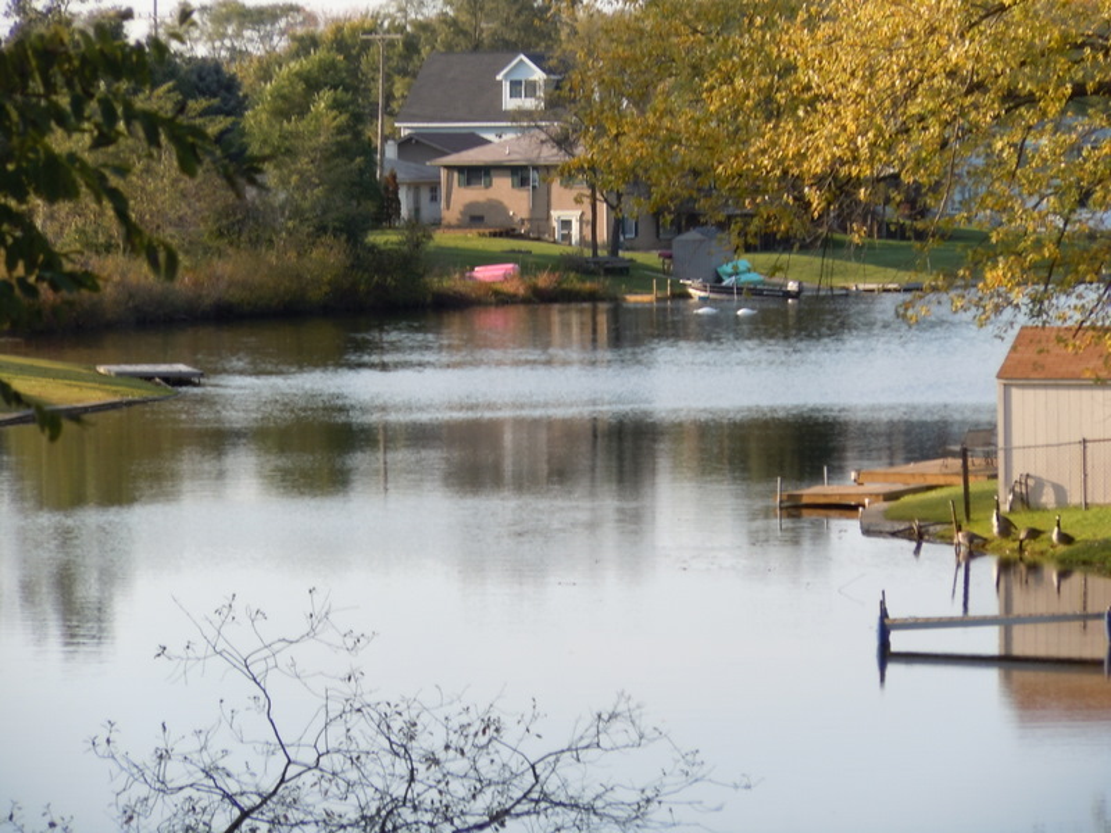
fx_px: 6291
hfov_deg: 10.1
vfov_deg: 7.6
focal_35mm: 196
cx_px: 556
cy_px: 416
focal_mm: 35
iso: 100
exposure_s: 1/160
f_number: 5.6
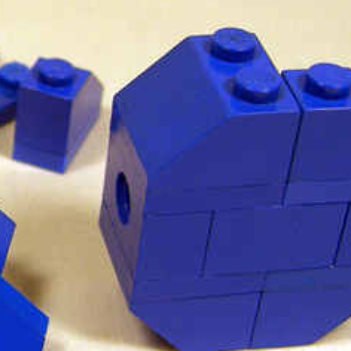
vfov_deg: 15.3
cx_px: -79
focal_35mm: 114
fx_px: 1308
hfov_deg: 14.7
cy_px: 216
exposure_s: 1/125
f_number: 2.8
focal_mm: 7.9
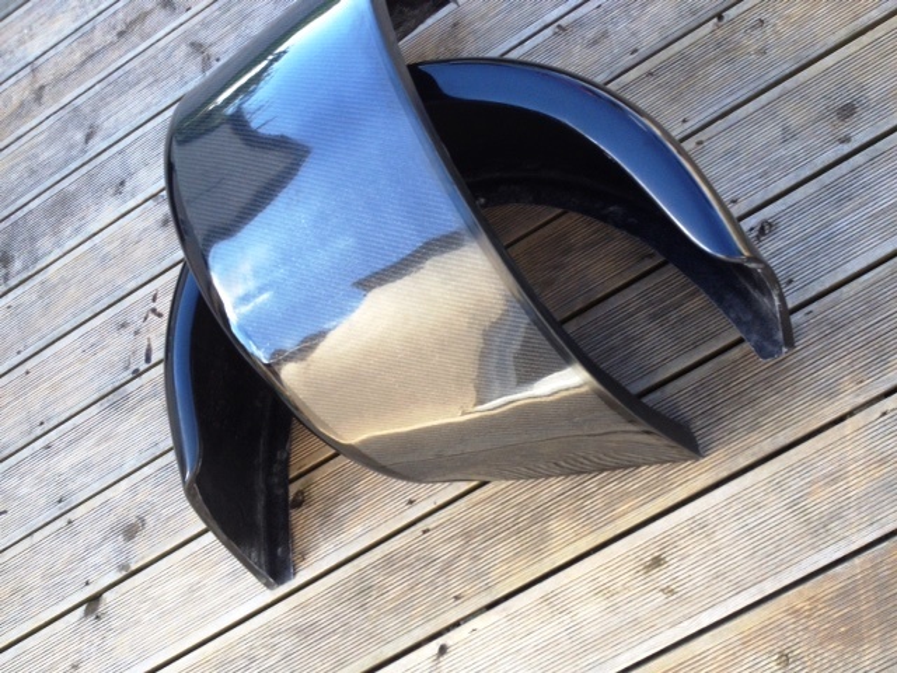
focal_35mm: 35
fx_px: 907
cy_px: 336
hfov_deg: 52.6
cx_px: 448
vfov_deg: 40.7
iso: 50
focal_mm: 4.28
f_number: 2.4
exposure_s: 1/120
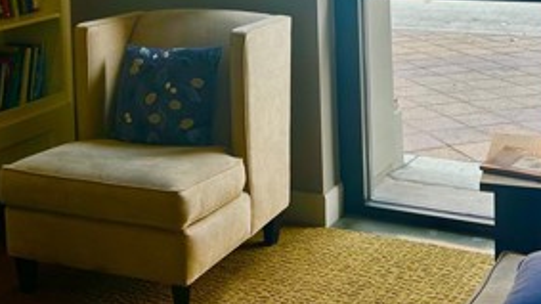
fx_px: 918
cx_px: 254
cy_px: -75
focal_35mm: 64
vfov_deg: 17.8
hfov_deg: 32.8
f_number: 1.5
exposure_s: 1/120
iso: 32
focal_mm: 5.7
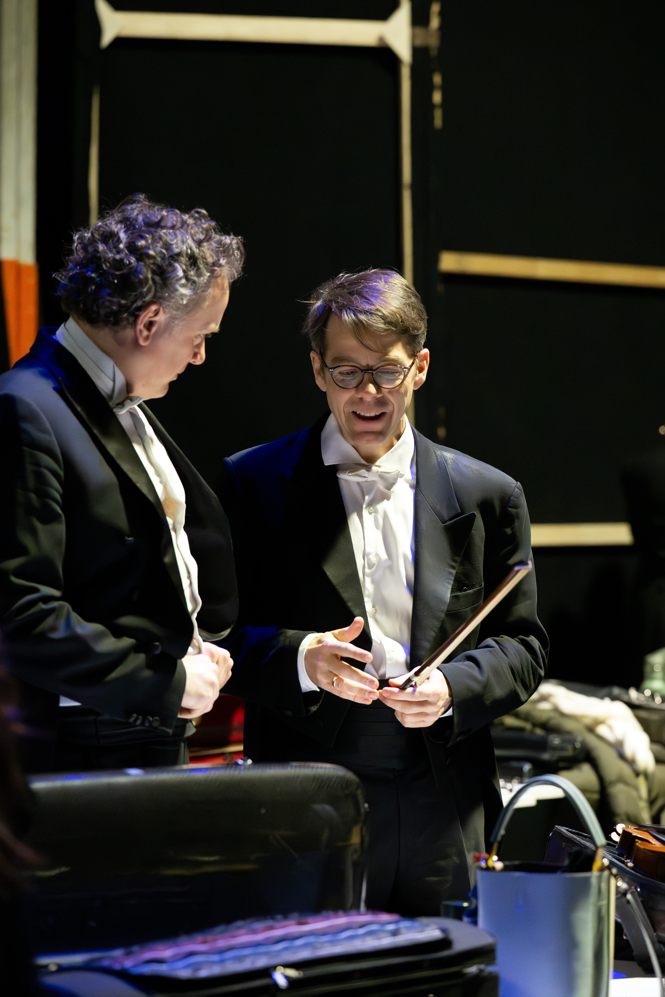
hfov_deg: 11.4
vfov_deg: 17.1
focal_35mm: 120
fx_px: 3325
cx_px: 332
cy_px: 498
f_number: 3.5
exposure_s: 1/200
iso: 12800
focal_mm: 120
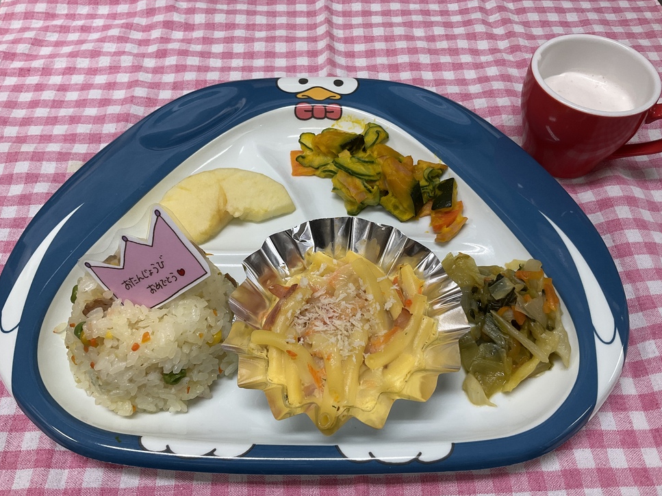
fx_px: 574
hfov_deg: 60.0
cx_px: 337
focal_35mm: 30
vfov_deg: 46.8
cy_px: 255
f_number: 1.8
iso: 50
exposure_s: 1/120
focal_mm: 3
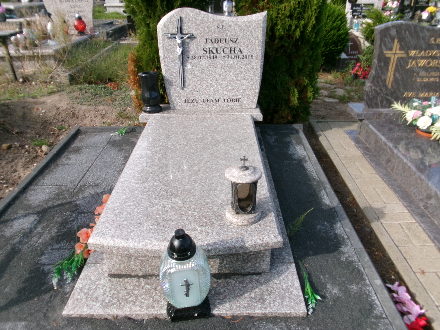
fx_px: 356
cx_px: 220
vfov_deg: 49.7
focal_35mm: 28
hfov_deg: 63.4
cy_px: 165
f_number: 10.8
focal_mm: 5.1
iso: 100
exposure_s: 1/56
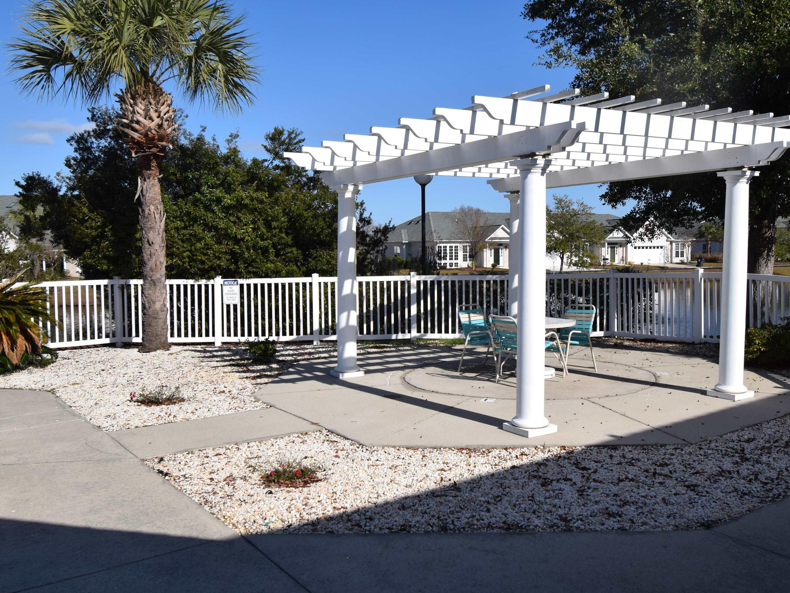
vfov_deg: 42.9
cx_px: 434
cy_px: 299
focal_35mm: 33
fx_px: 753
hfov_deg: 55.3
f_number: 11
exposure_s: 1/500
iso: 200
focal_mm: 20
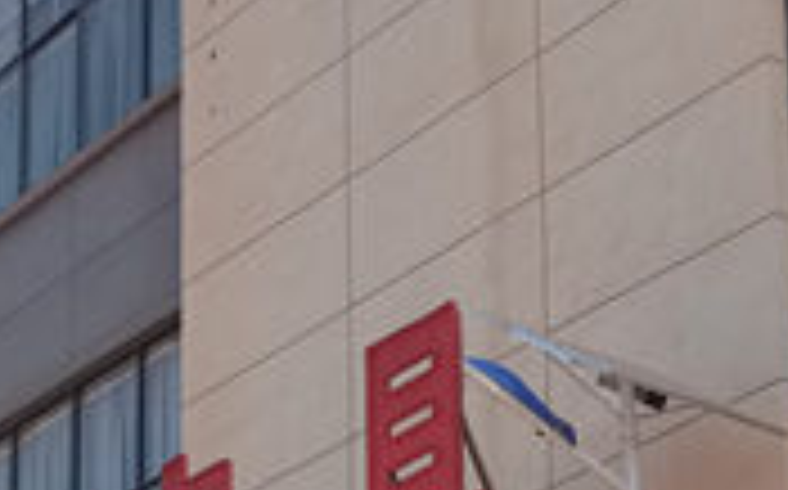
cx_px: 126
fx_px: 2703
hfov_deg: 16.4
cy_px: 904
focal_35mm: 126
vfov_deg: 9.8
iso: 50
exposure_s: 1/1531
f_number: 1.8
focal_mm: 5.58
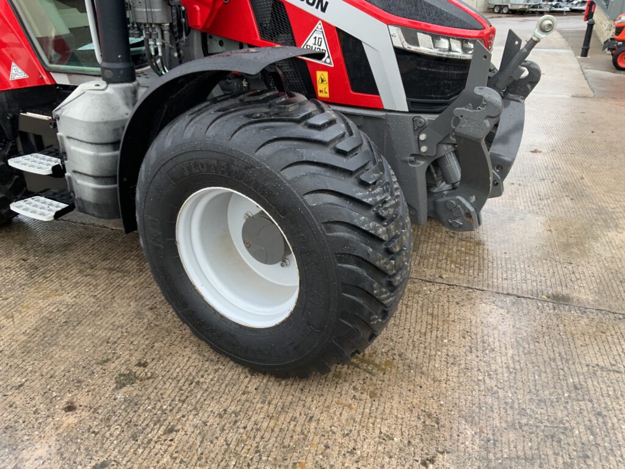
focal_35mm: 29
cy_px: 234
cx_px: 312
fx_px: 524
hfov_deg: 61.7
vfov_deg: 48.2
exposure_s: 1/122
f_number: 1.8
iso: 20
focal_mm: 3
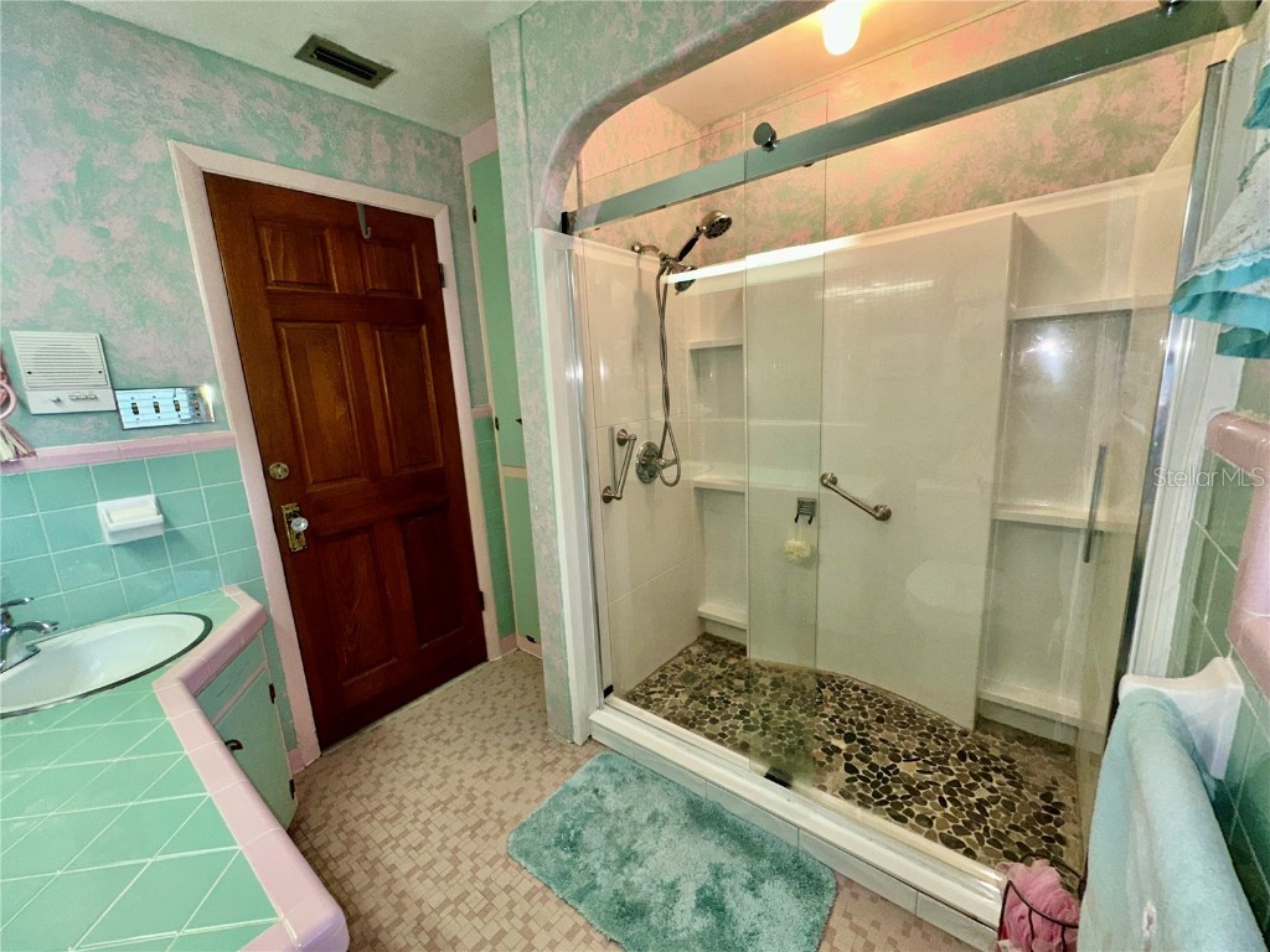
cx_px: 635
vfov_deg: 85.7
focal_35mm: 14
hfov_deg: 102.1
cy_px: 476
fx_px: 514
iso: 80
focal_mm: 2.22
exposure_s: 1/62
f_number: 2.2
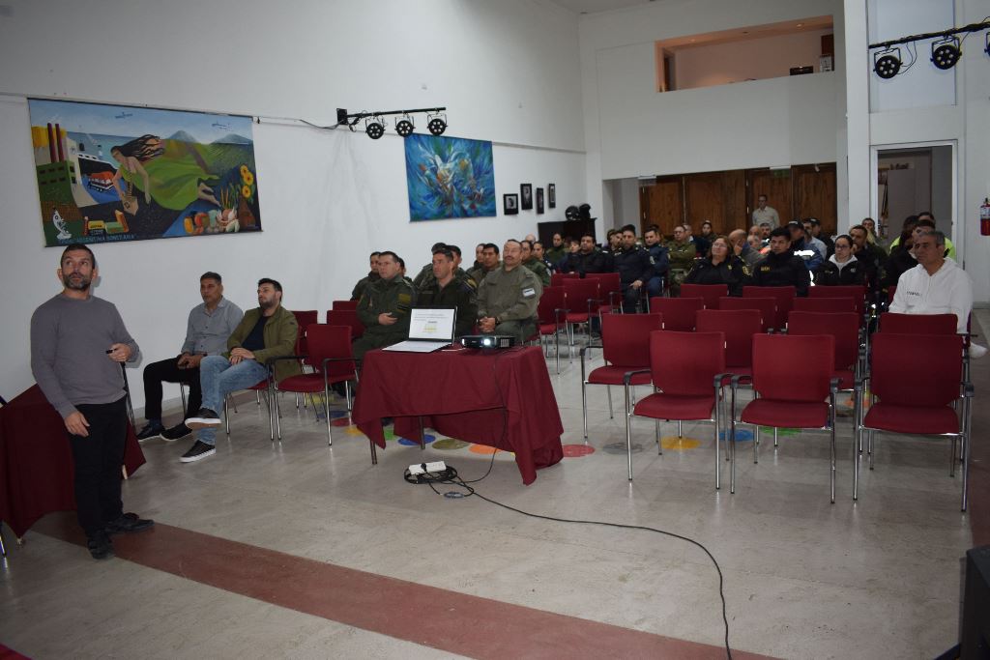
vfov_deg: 47.9
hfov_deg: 67.4
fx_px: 743
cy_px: 330
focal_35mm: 27
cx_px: 495
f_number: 4
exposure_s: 1/60
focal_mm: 18
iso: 800
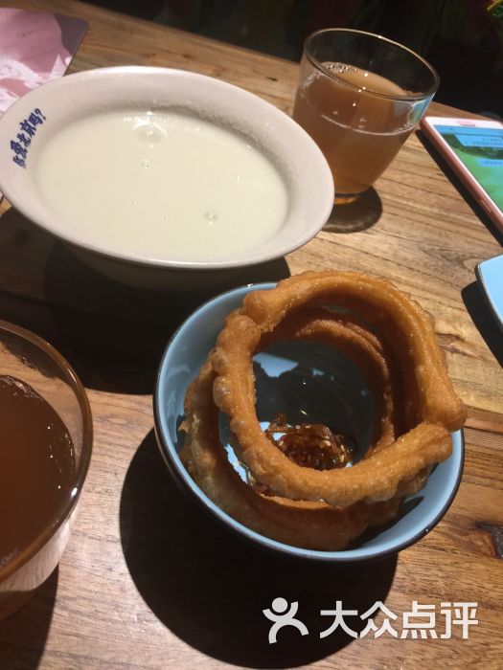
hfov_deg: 48.2
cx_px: 252
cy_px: 335
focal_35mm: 29
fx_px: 562
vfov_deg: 61.7
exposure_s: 1/33
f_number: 2.2
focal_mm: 4.15
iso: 64
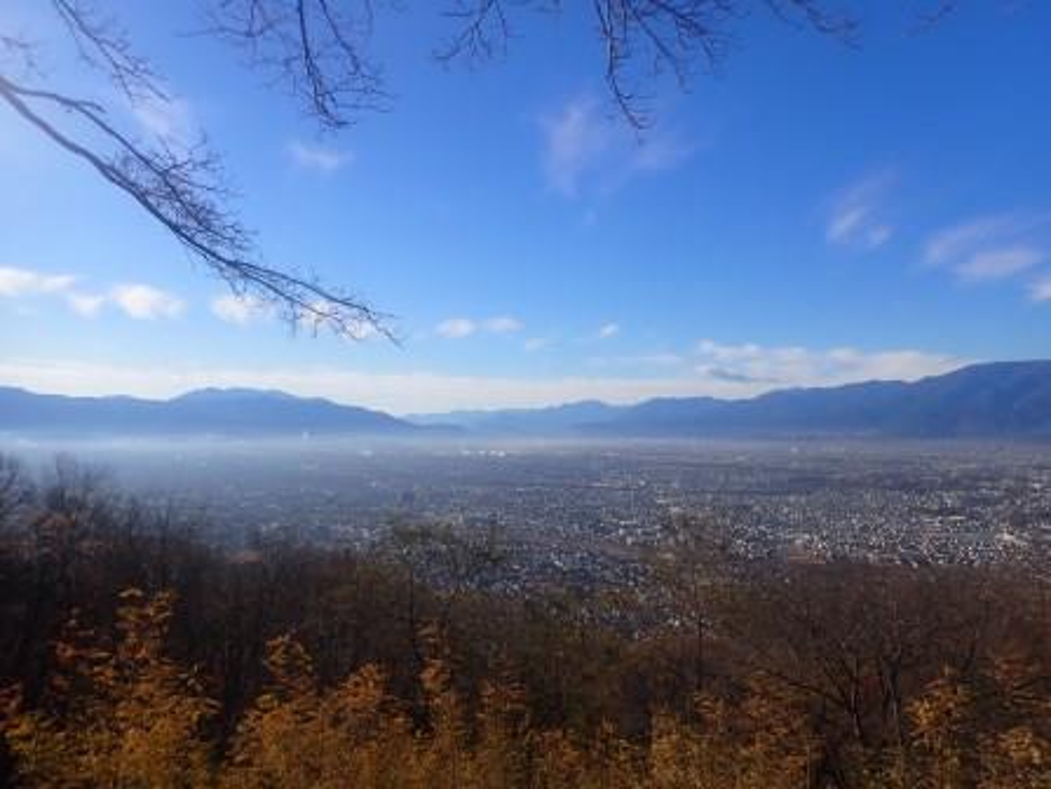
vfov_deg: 54.9
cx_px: 526
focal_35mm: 25
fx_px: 759
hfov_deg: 69.4
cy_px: 394
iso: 100
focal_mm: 4.5
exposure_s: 1/250
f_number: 8
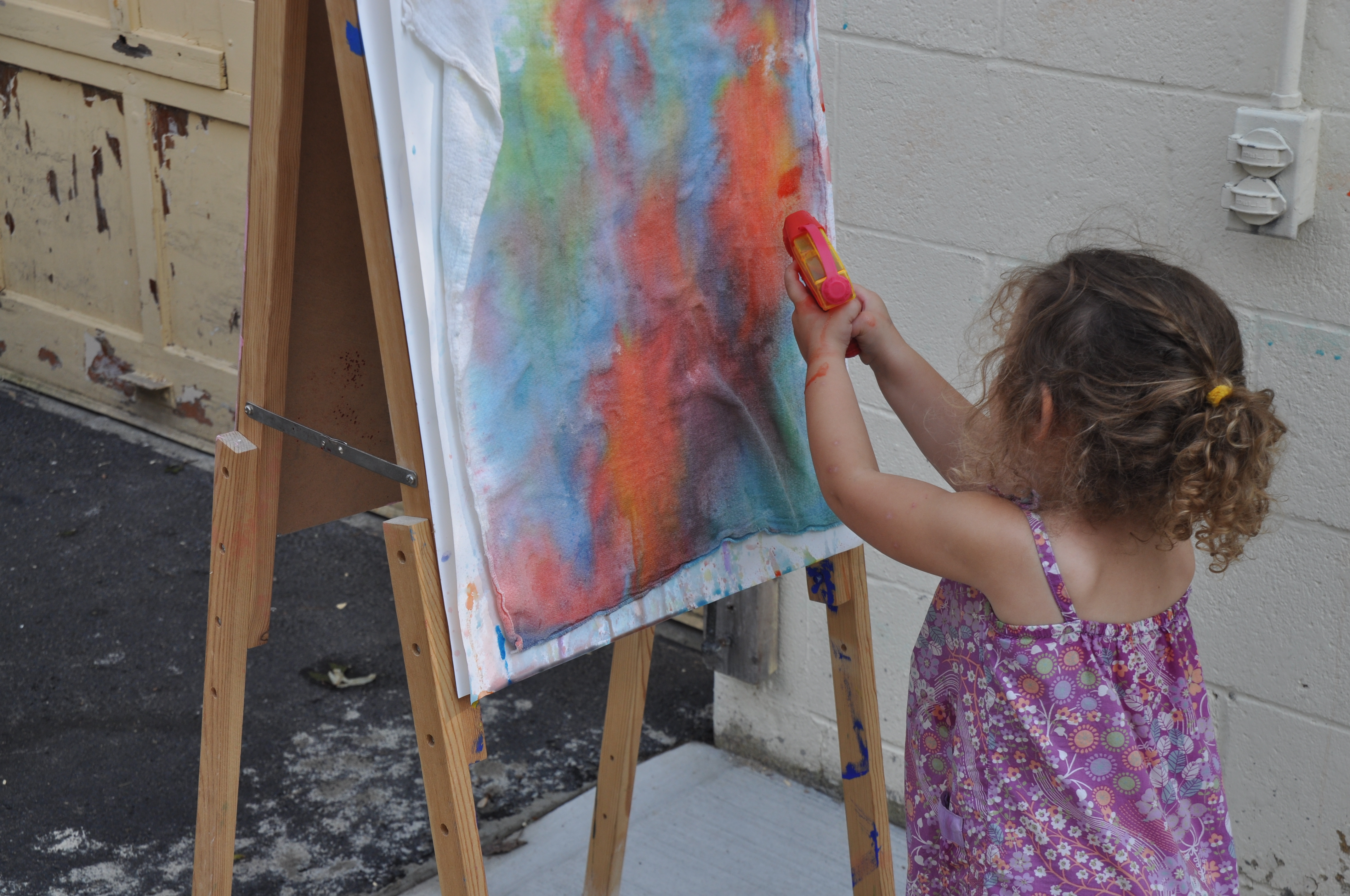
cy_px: 448
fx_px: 2584
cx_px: 675
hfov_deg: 29.3
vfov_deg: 19.7
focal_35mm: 69
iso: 200
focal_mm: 46
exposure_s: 1/200
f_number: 7.1
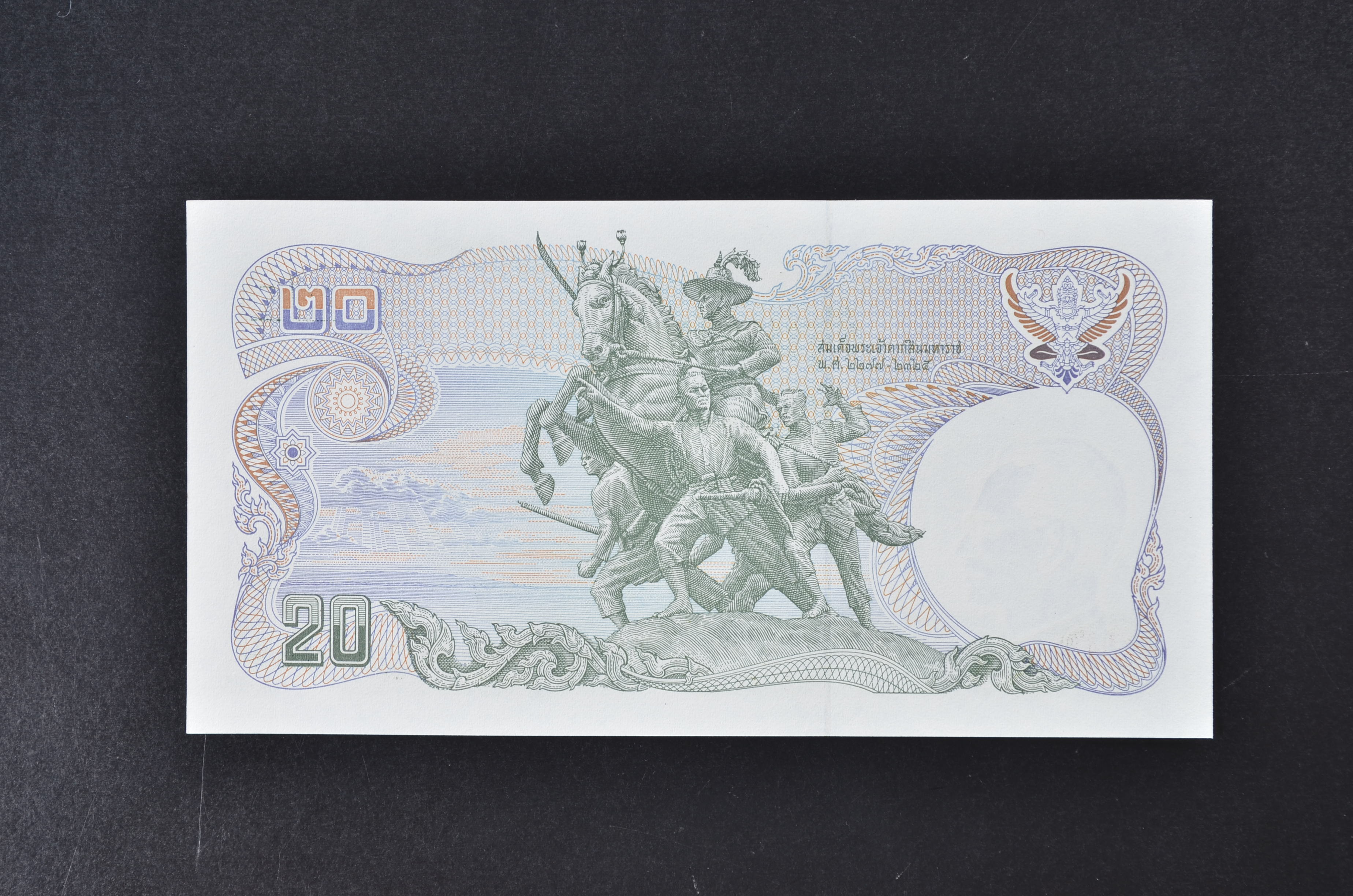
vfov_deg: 20.1
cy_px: 448
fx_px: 2532
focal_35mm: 68
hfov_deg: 29.9
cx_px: 676
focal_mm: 45
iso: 100
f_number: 8
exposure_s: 1/1.6
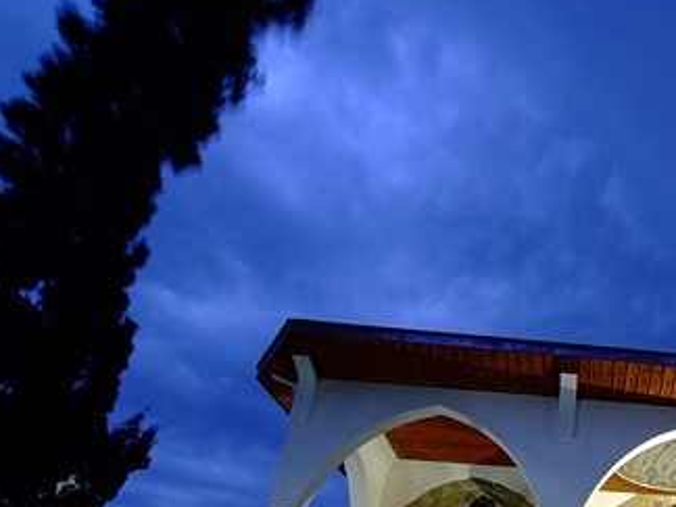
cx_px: 659
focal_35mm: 34
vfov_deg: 39.9
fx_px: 664
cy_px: 413
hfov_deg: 46.2
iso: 320
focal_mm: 11
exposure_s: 7.1
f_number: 20
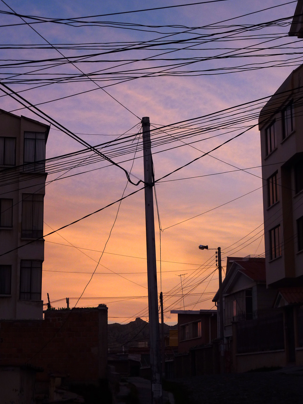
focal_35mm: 68
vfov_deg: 28.6
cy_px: 204
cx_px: 154
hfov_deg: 21.6
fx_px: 794
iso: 100
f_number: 4.1
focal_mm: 11
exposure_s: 1/40
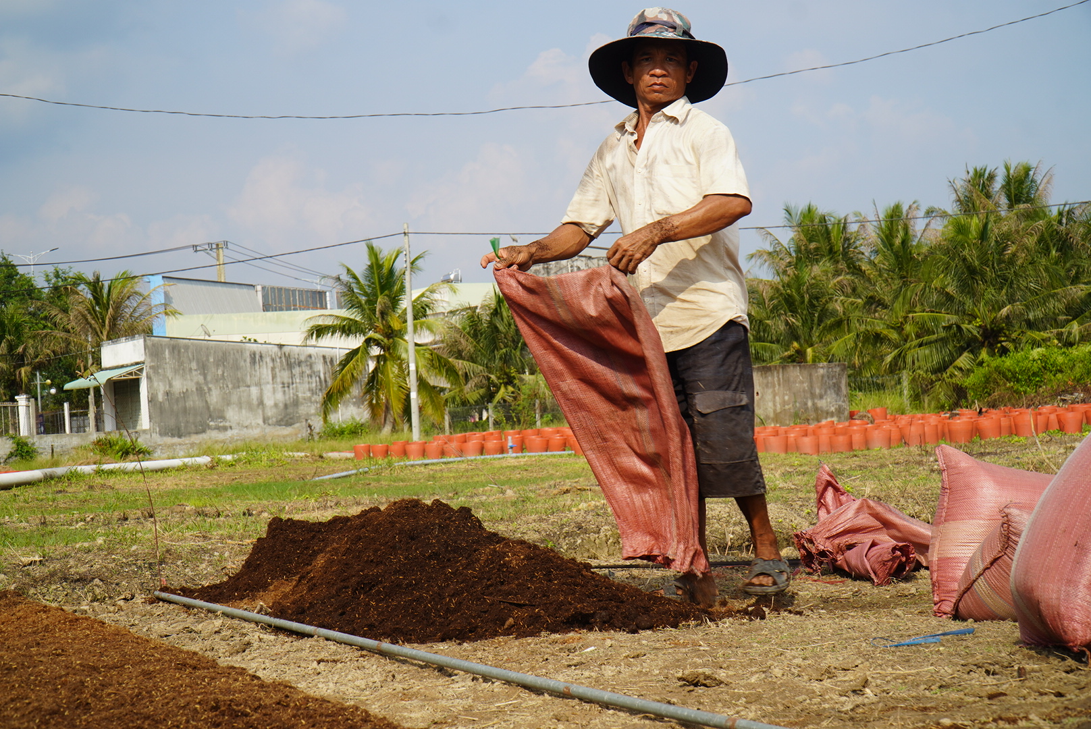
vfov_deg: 20.2
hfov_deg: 29.8
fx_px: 2047
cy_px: 364
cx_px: 546
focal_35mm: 68
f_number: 9
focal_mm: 45
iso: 100
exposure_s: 1/160
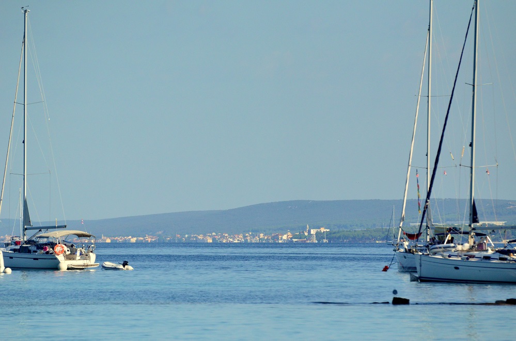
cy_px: 170
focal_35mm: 330
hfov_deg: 6.3
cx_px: 258
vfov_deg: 4.1
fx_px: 4719
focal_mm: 220
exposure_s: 1/8000
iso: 1600
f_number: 5.6
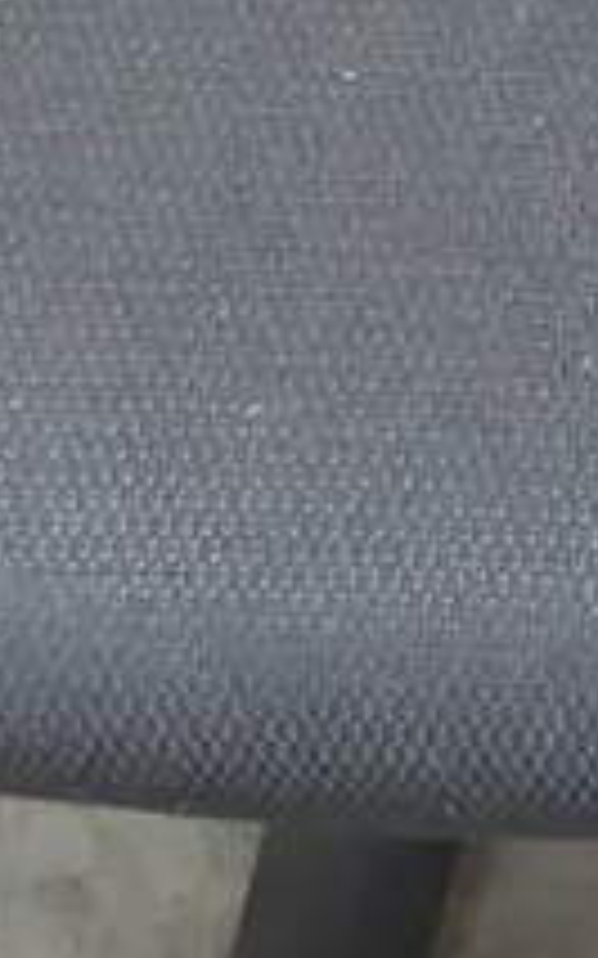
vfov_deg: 12.6
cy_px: -1016
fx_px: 3731
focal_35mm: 143
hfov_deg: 9.0
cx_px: 767
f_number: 3.5
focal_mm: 14
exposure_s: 1/60
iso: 800
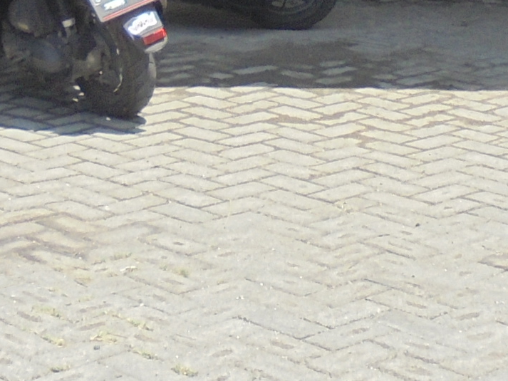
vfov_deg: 10.3
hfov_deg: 14.8
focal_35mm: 133
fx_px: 1952
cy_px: -390
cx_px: 304
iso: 100
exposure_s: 1/500
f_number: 3.5
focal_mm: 4.6
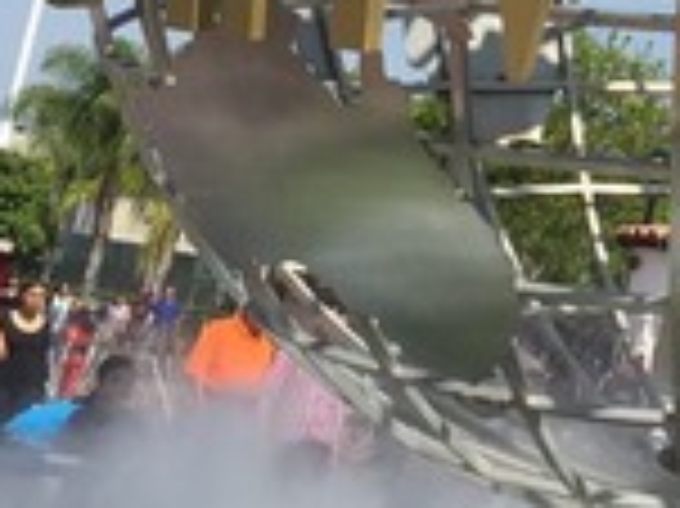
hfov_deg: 15.2
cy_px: -58
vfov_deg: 11.8
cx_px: 896
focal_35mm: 123
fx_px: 2414
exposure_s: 1/1980
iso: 32
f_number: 2.2
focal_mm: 4.15
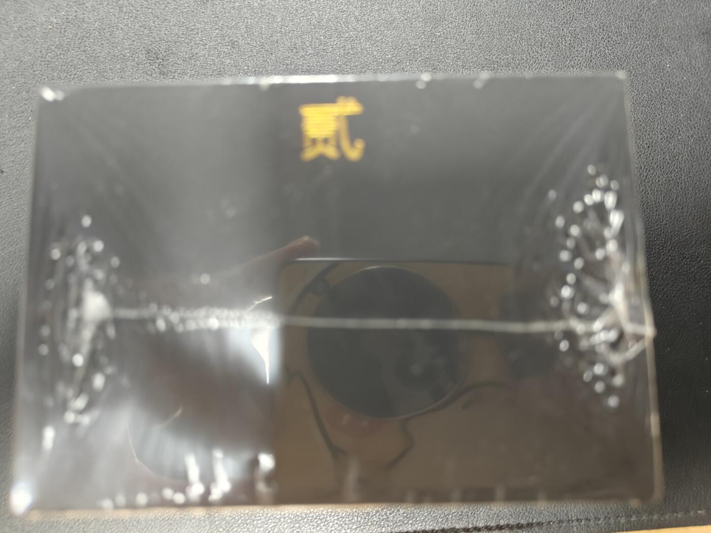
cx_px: 356
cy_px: 266
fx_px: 493
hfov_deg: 71.6
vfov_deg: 56.8
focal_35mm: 24
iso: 200
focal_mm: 5.59
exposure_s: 1/25
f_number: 1.8
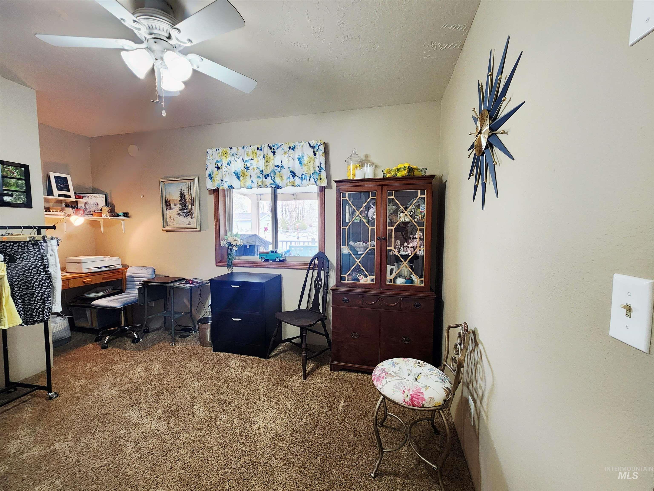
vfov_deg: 89.9
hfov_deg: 106.2
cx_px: 327
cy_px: 246
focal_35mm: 13
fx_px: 246
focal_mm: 2.2
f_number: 2.2
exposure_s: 1/60.2
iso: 400
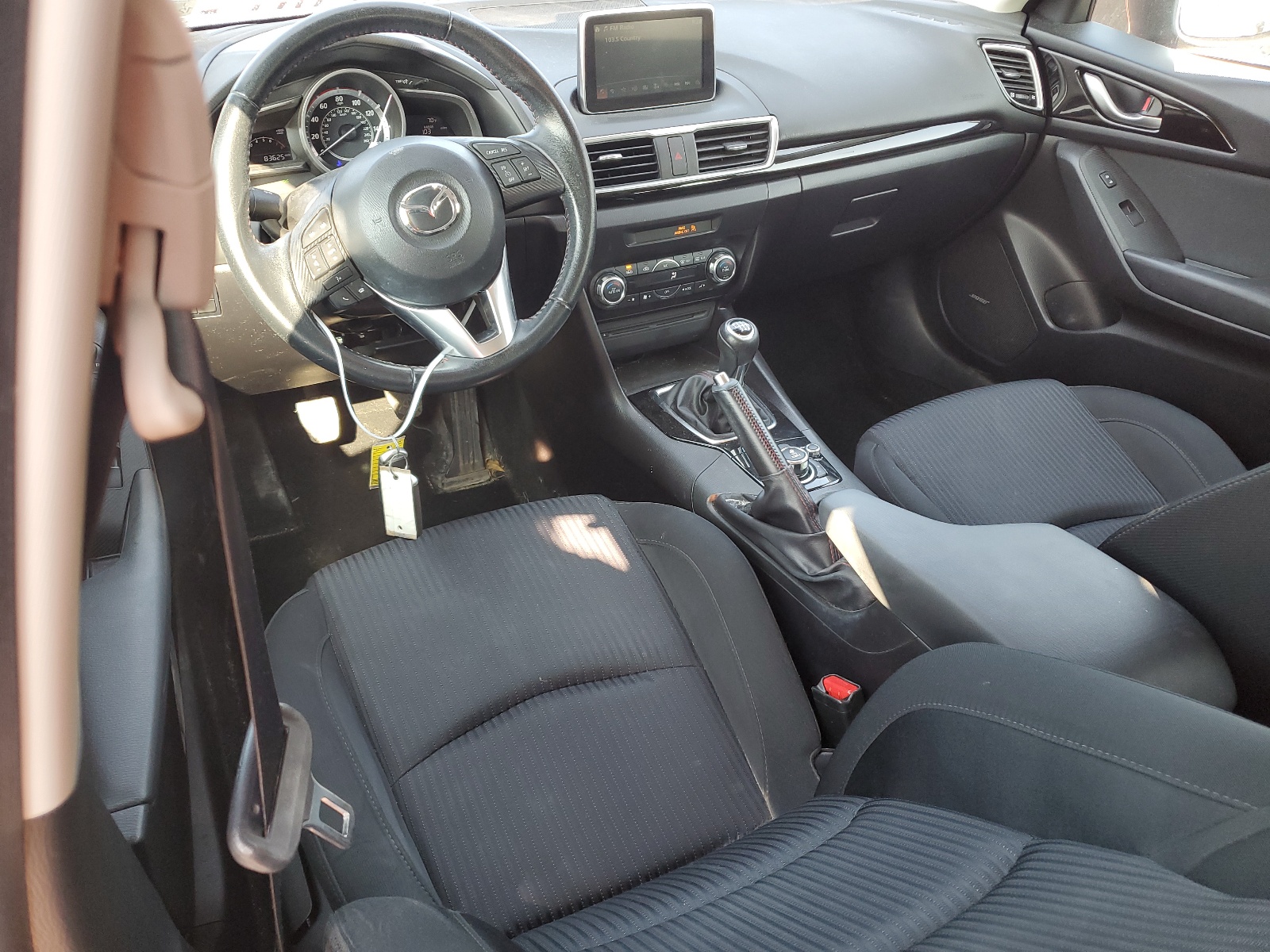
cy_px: 476
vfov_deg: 53.1
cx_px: 635
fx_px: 954
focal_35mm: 26
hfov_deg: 67.3
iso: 78
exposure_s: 1/120
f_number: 1.5
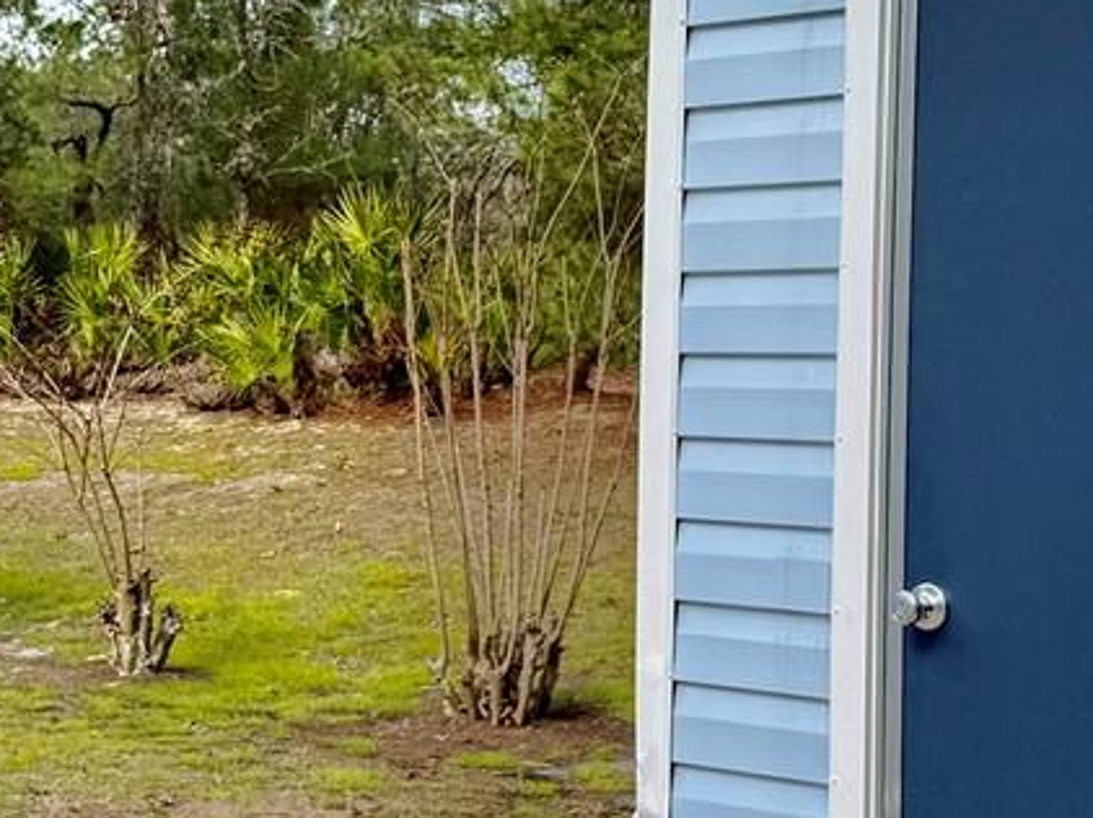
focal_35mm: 91
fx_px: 2872
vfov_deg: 16.2
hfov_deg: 21.3
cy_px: 386
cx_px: 254
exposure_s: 1/2370
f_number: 1.78
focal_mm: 6.76
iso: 80
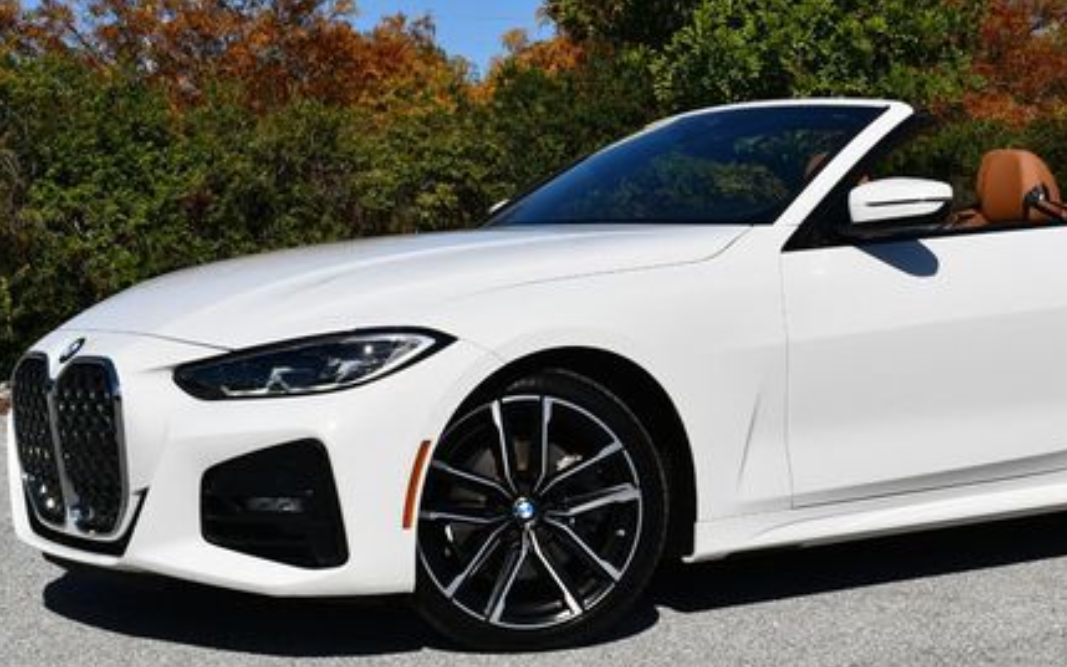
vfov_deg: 17.8
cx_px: 734
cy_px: 209
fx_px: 2123
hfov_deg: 28.0
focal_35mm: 73
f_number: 10
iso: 100
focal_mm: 24
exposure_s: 1/400
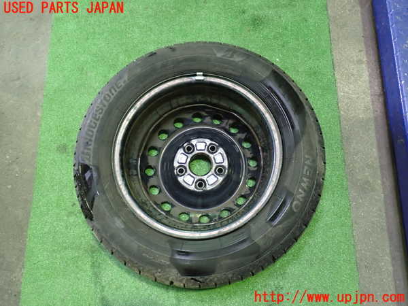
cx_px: 204
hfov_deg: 60.0
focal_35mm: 30
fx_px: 354
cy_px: 153
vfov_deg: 46.8
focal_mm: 5.4
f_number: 2.3
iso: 800
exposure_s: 1/30
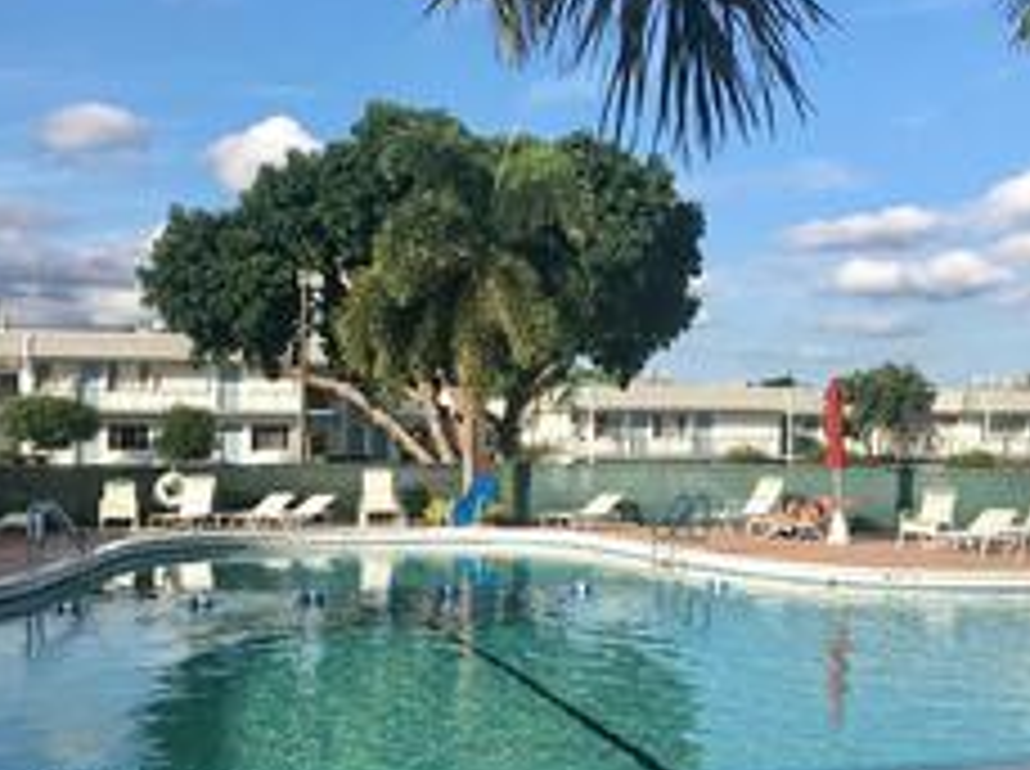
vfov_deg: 29.6
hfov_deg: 38.9
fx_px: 1456
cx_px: 567
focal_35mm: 49
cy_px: 396
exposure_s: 1/2457
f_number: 1.8
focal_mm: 3.99
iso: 20
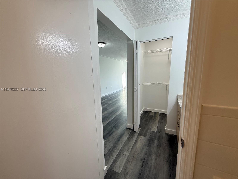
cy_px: 90
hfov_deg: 102.1
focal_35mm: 14
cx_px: 119
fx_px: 96
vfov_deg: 85.7
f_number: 2.2
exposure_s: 1/120
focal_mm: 2.22
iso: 100
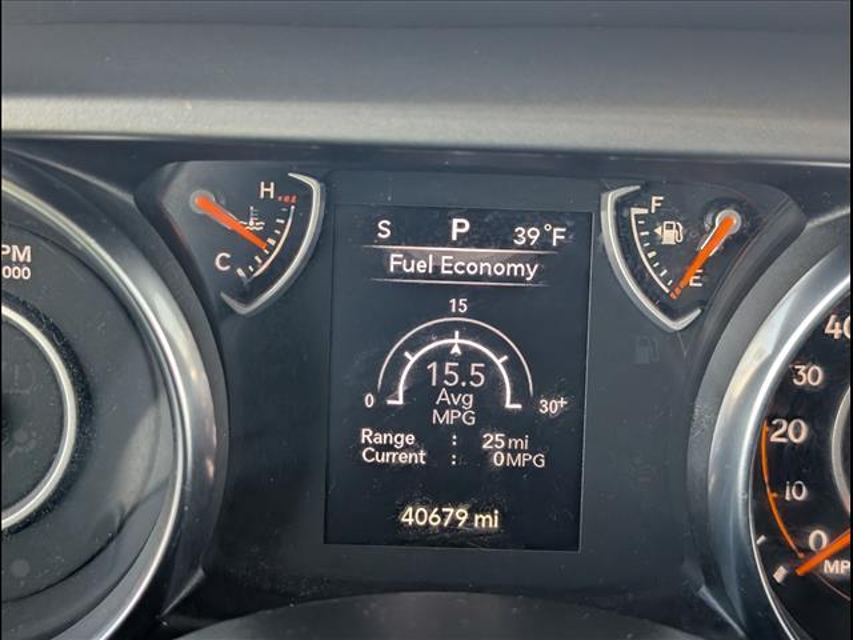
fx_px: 1207
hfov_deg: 38.9
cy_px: 320
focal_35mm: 49
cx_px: 426
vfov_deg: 29.7
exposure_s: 1/667
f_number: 1.68
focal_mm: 6.9
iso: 487
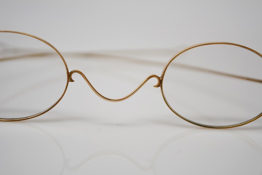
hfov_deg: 24.6
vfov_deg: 16.6
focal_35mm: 82
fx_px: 600
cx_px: 131
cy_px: 88
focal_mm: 55
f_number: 5.6
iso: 400
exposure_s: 1/100
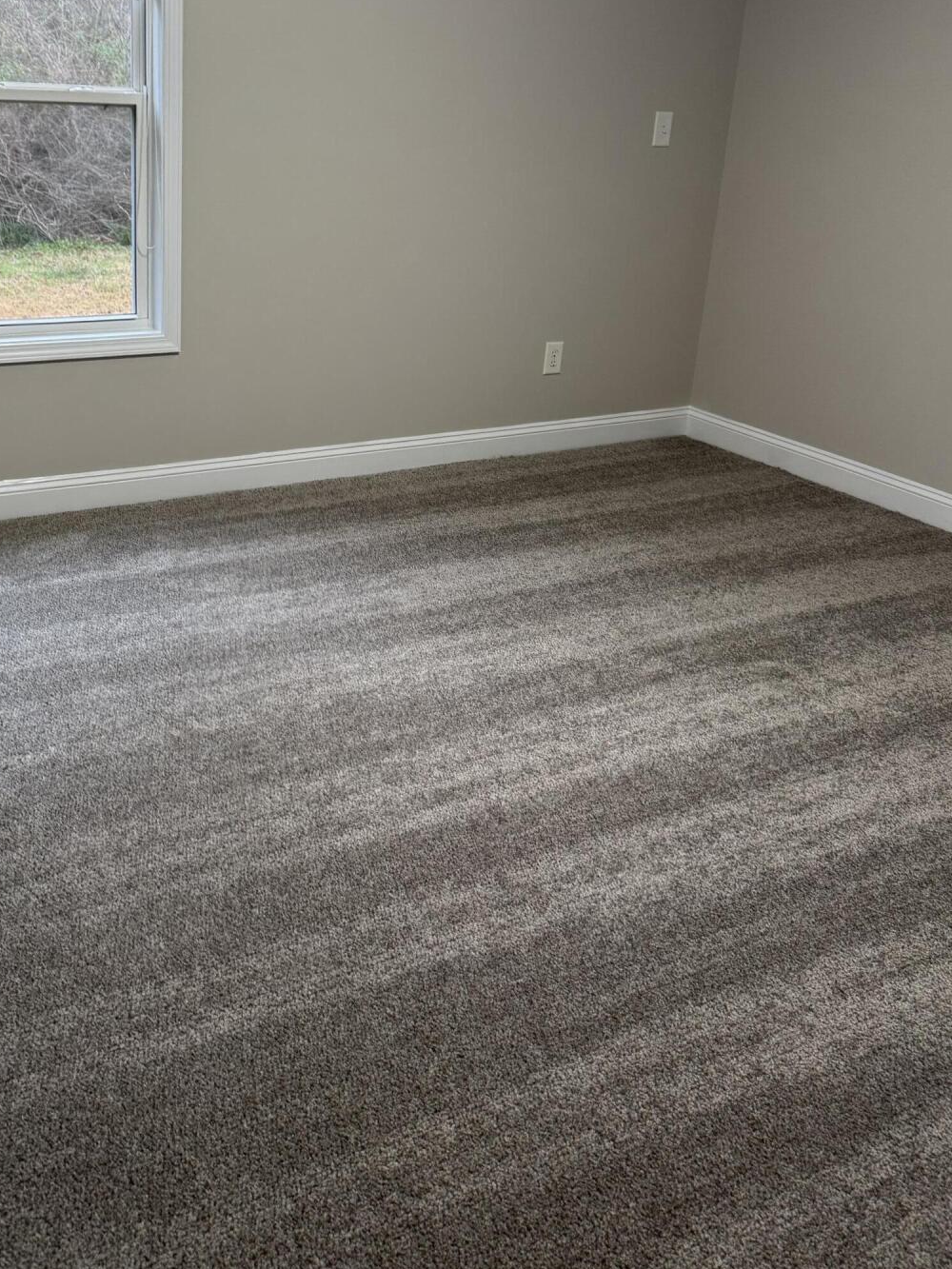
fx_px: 1320
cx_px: 334
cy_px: 473
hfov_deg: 39.3
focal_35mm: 36
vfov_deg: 50.8
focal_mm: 6.76
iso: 160
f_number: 1.78
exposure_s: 1/60
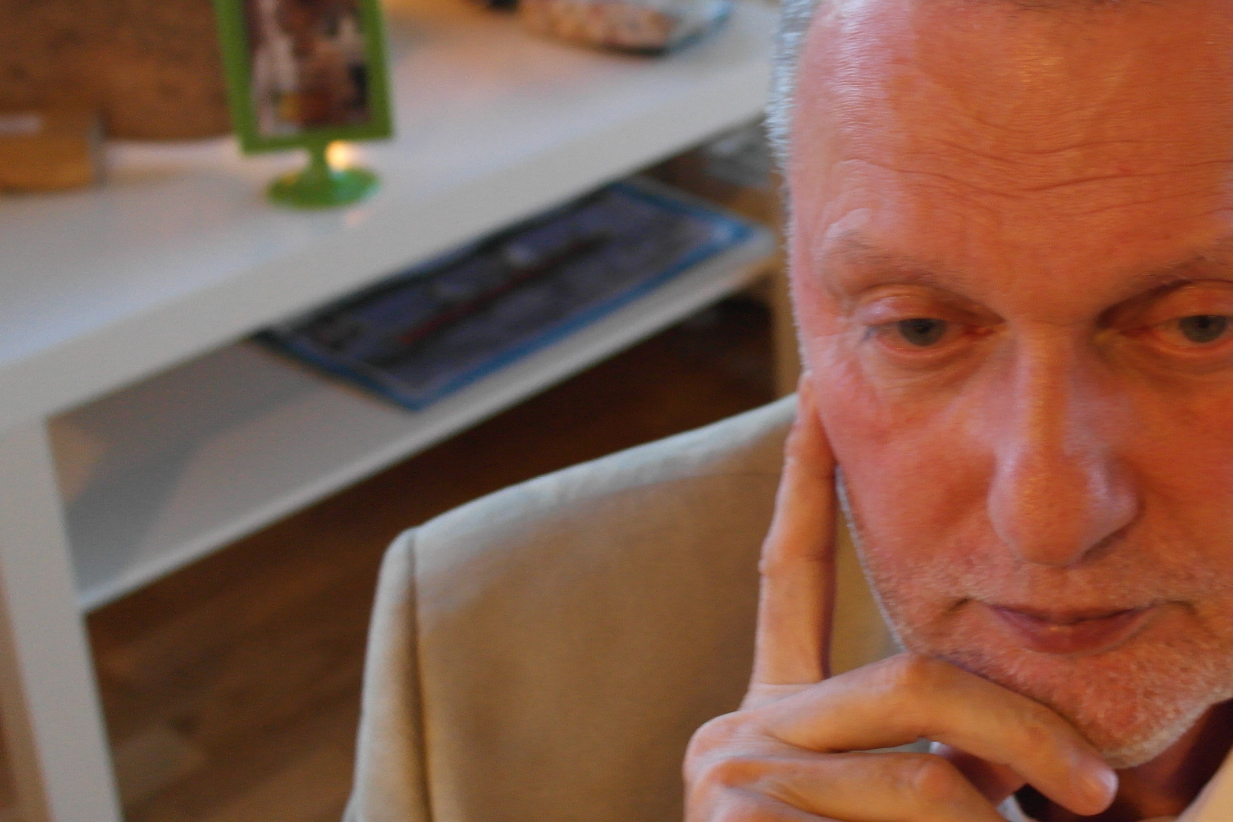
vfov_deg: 20.6
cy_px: 286
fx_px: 2260
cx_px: 983
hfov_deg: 29.8
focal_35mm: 66
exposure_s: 1/20
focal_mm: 22
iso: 800
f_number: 3.5
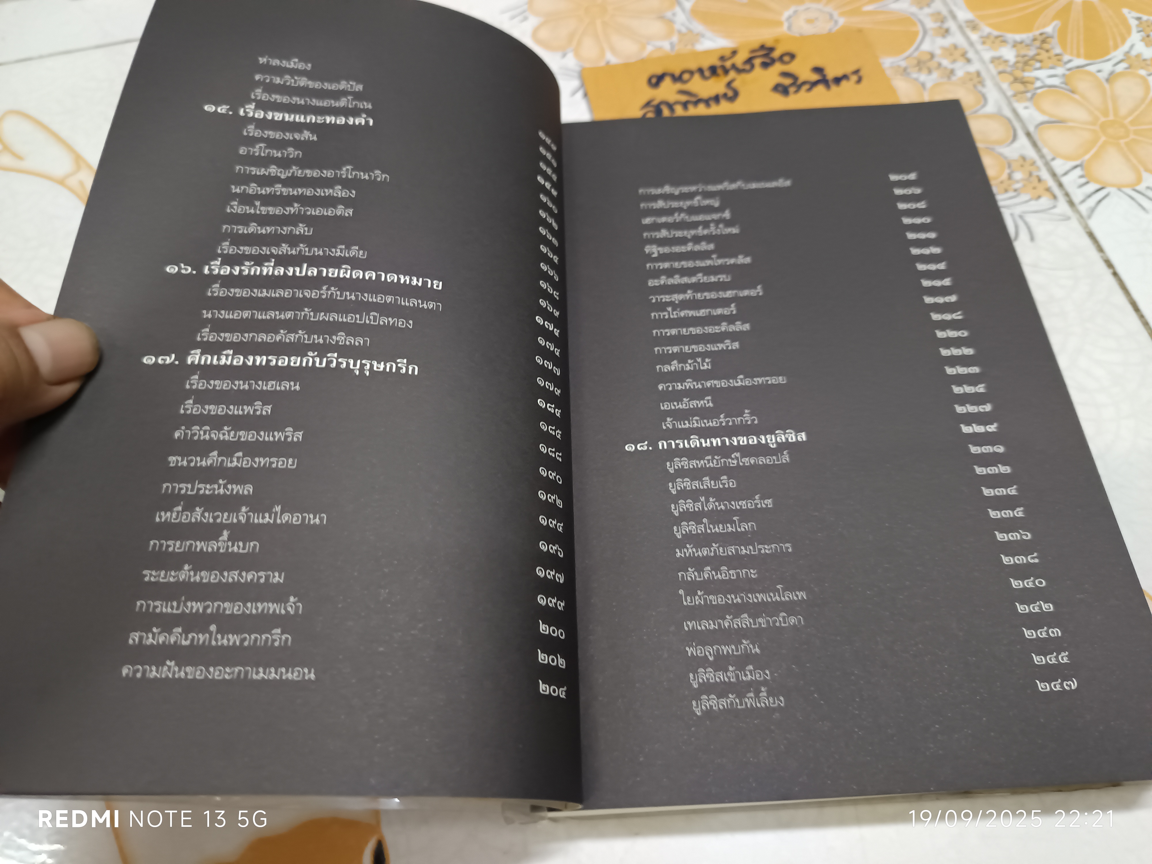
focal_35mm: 24
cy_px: 432
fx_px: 799
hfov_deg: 71.6
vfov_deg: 56.8
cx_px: 576
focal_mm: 5.31
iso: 1323
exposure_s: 1/25
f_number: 1.7
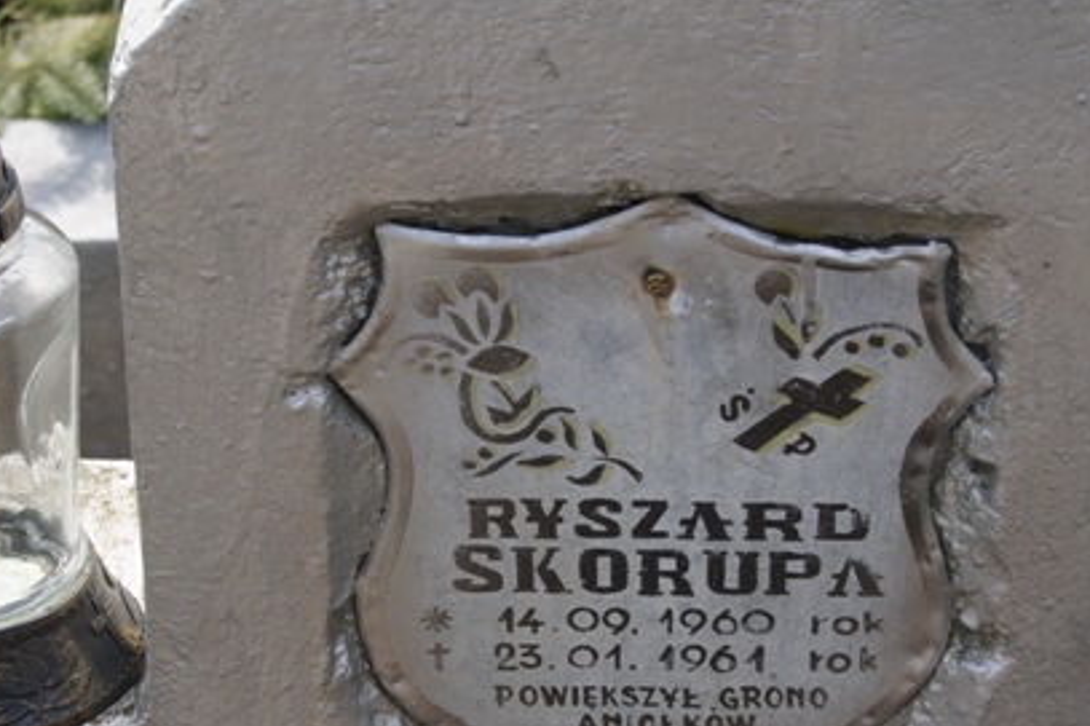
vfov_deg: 10.5
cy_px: 568
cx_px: 648
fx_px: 3928
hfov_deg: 15.8
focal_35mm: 130
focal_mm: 55
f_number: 8
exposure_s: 1/200
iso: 200
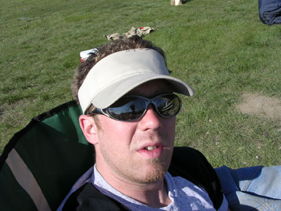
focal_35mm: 38
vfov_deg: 37.7
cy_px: 106
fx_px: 308
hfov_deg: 49.0
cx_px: 140
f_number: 5.6
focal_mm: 5.8
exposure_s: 1/319
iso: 100
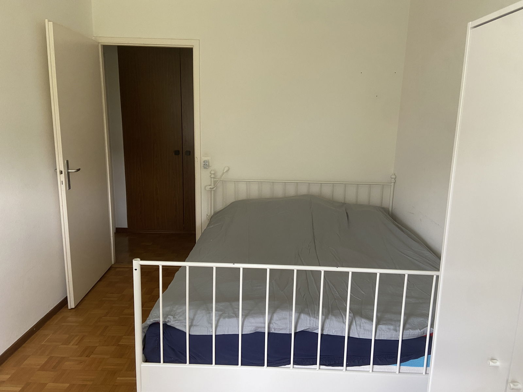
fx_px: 393
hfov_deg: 67.3
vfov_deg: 53.1
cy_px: 196
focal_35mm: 26
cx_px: 262
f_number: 1.8
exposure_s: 1/75
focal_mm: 4.25
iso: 125
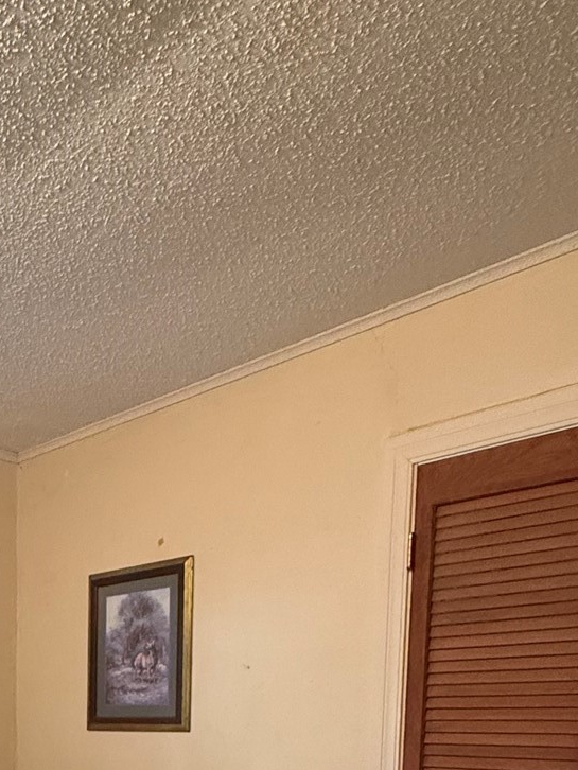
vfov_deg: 41.9
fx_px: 823
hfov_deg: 34.7
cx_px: -15
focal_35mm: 37
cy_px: 806
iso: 500
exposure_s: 1/60
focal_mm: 2.22
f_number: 2.2
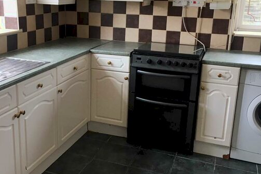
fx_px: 304
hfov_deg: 46.2
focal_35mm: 42
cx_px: 107
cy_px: 75
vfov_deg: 31.8
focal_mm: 4.15
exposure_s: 1/33
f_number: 2.2
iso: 50
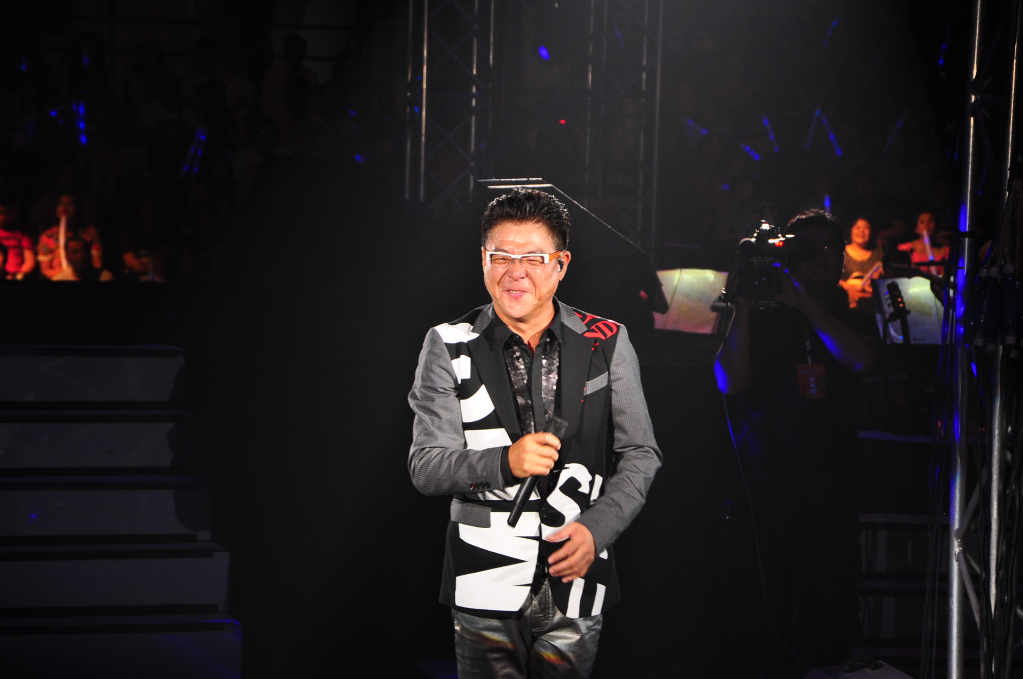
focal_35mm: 158
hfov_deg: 13.1
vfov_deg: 8.7
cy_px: 340
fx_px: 4470
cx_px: 512
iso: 400
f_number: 5.6
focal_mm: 105
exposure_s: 1/80
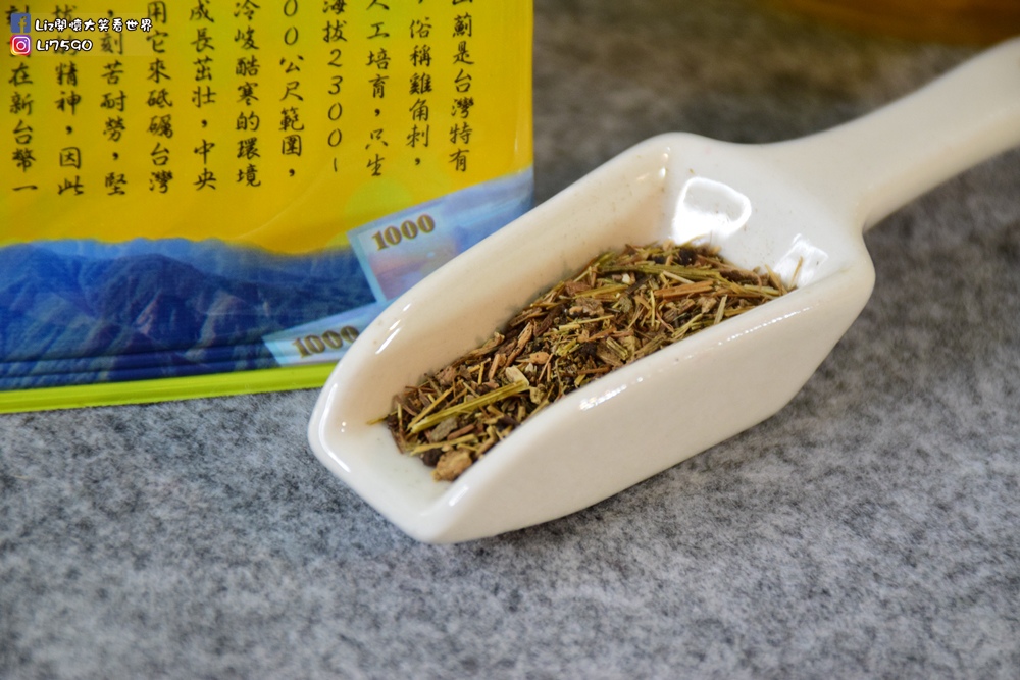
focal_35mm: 210
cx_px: 510
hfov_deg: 9.8
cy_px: 340
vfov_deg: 6.5
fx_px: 5950
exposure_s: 1/100
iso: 1600
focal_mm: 140
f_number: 7.1
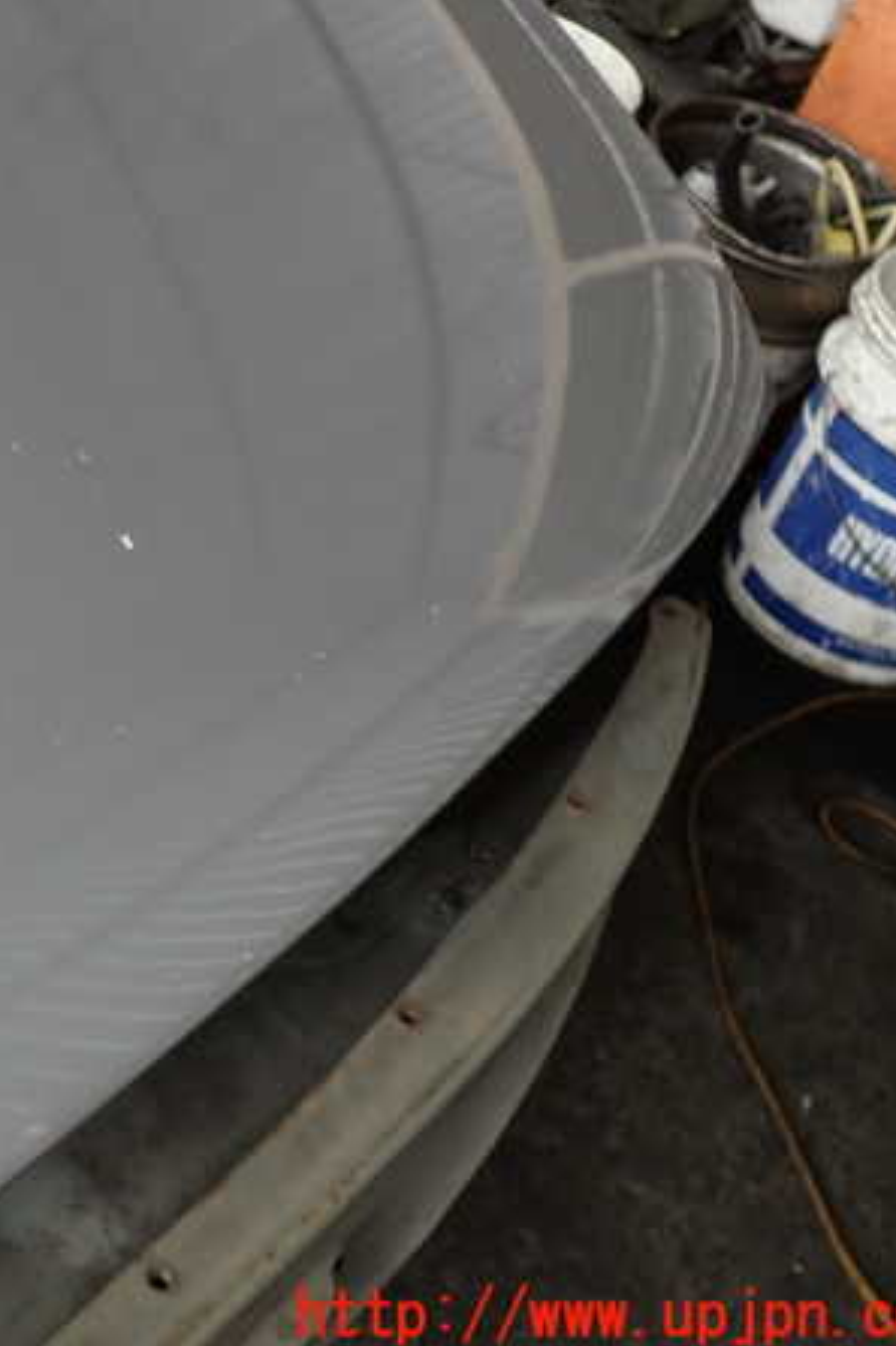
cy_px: 676
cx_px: 72
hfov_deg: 30.3
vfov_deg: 46.4
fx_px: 1569
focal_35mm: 42
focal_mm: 5.4
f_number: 2.3
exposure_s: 1/60
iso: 160
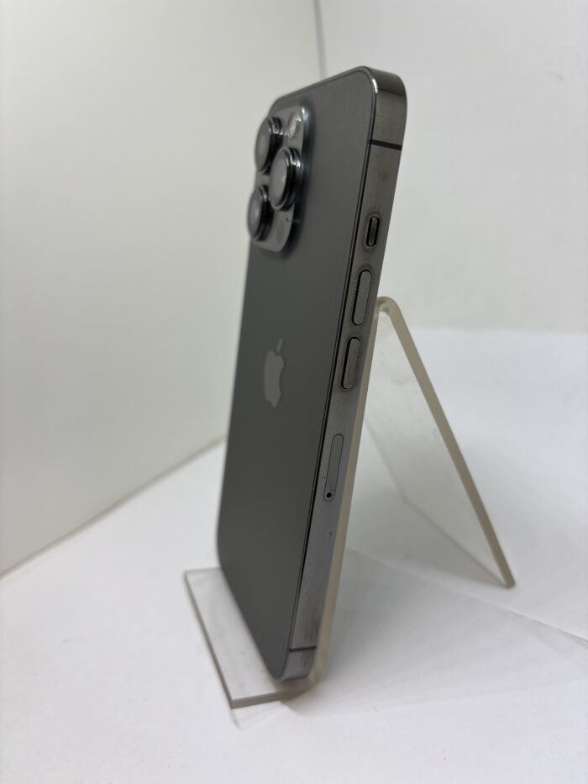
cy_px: 392
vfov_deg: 67.3
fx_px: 589
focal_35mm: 26
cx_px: 294
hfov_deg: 53.1
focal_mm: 5.96
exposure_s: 1/121
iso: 40
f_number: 1.6
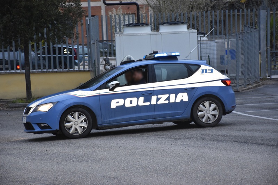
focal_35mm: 128
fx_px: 984
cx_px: 139
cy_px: 92
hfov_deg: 16.1
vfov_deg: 10.7
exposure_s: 1/80
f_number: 5.3
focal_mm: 85
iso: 800
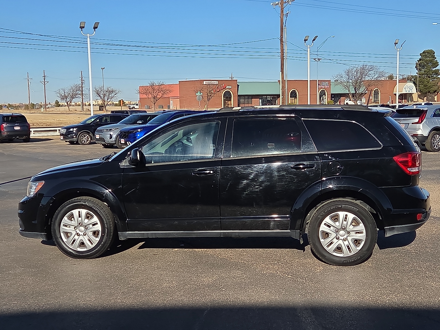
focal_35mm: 50
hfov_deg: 38.2
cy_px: 165
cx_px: 220
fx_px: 636
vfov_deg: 29.1
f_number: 1.8
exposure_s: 1/2000
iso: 25
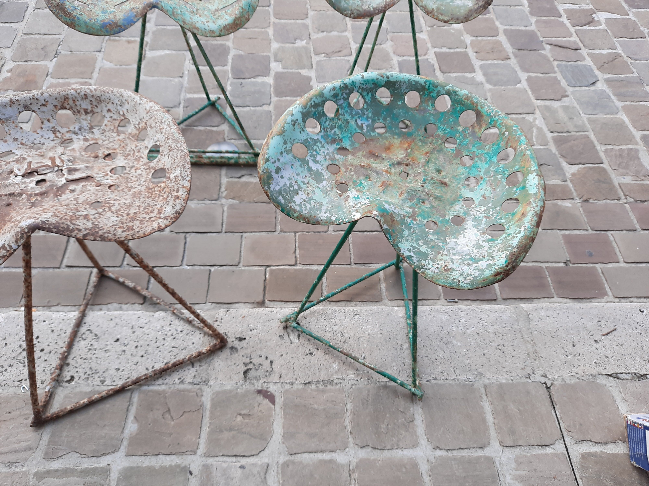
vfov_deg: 54.9
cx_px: 324
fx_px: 469
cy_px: 243
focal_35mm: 25
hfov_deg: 69.4
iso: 32
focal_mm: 4.6
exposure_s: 1/123
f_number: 2
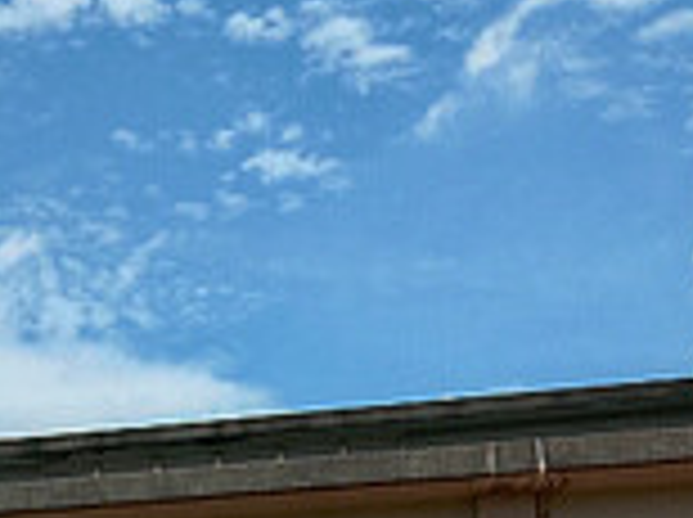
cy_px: 1013
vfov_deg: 12.6
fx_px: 2079
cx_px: -148
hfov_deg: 18.0
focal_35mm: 104
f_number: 2
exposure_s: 1/829
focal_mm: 3.87
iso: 100
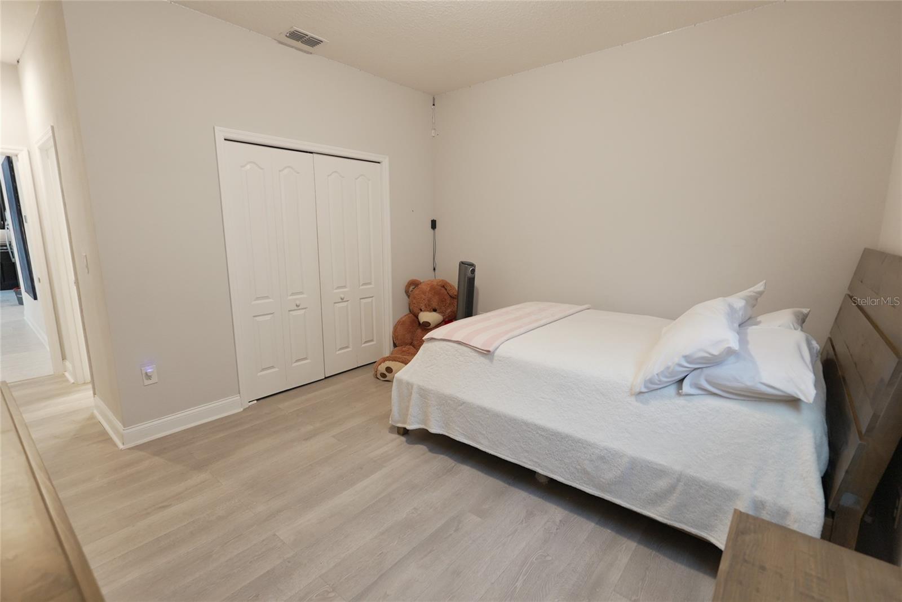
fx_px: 401
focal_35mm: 16
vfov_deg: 73.8
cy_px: 301
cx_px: 451
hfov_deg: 96.7
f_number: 1.8
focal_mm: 11
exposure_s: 1/30
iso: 400
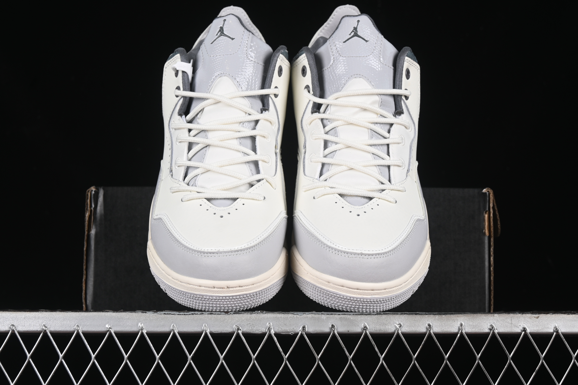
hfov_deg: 27.0
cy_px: 192
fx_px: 1204
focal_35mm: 75
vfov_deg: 18.2
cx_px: 289
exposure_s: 1/80
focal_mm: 50
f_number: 8
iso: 160
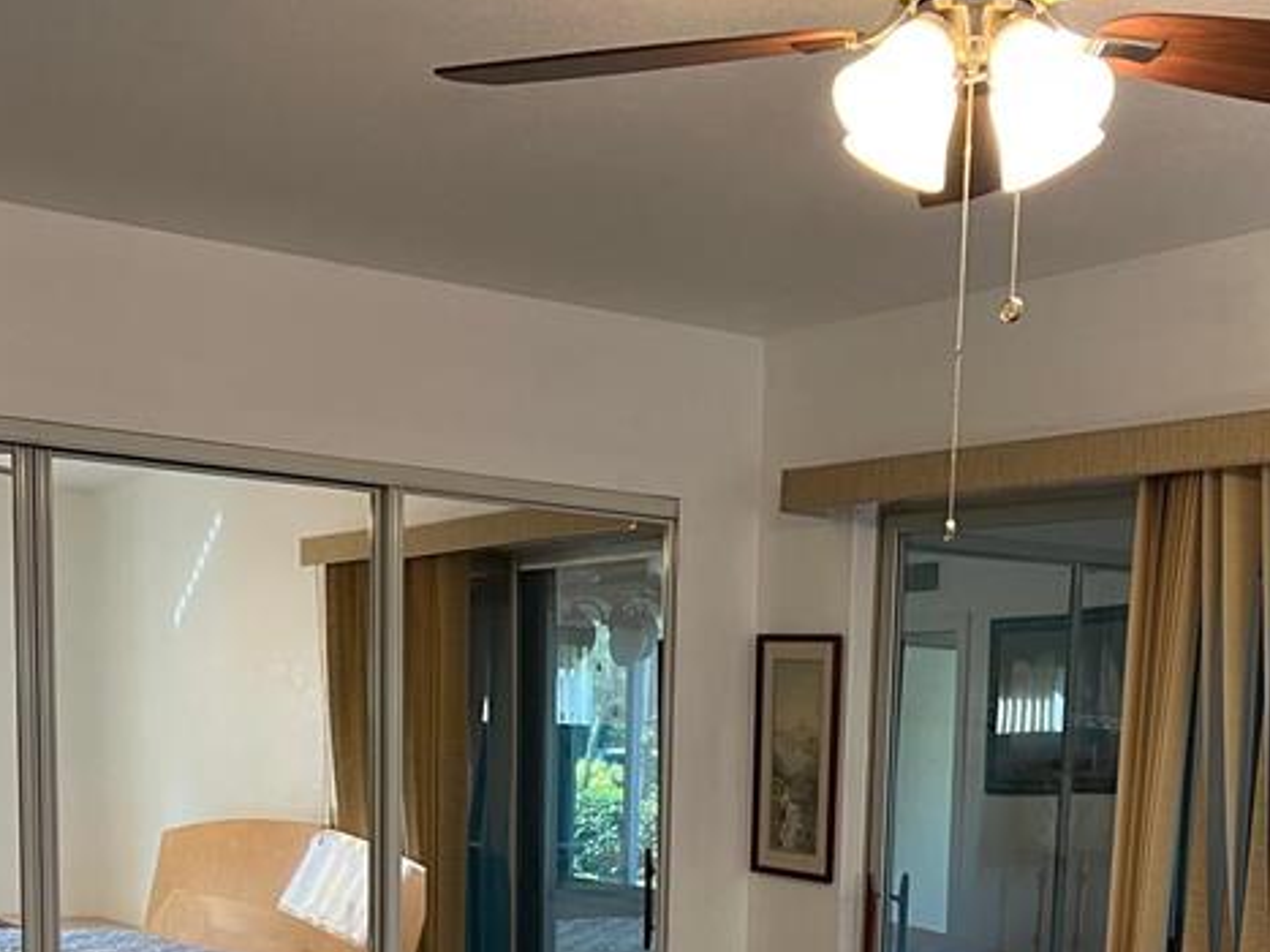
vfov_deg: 24.1
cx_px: 813
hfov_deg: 33.6
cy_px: 1020
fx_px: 2091
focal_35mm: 57
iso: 125
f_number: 1.5
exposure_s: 1/60
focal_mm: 5.7
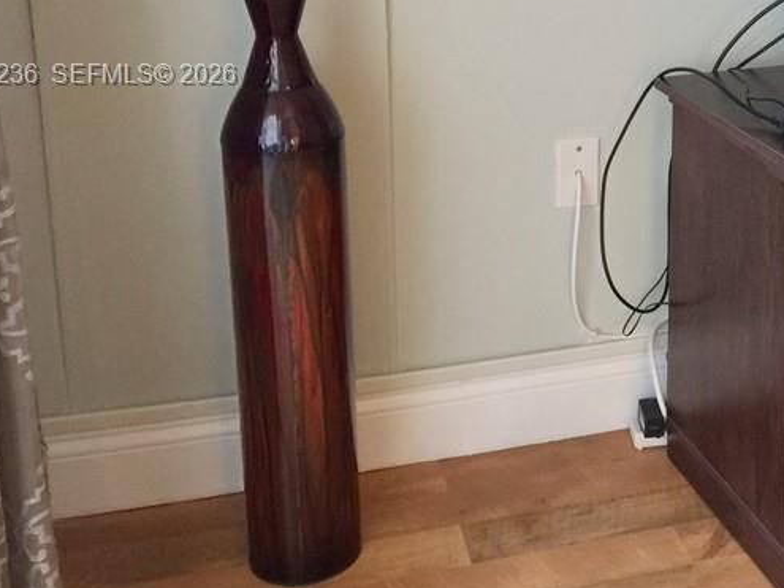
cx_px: 713
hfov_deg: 30.7
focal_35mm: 60
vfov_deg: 23.8
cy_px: 76
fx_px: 1359
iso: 80
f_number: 2.2
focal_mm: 4.15
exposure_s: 1/4
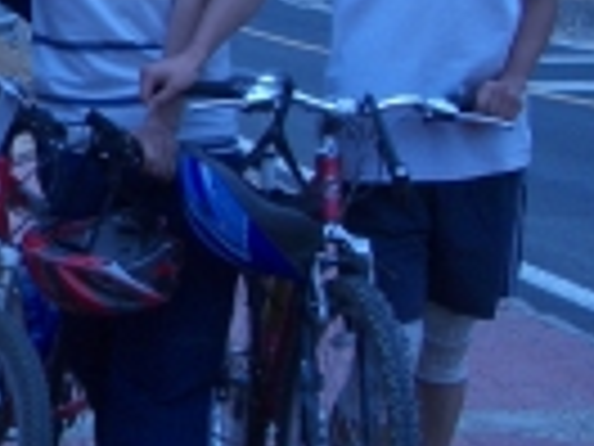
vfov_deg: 12.3
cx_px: -22
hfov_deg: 16.2
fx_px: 2042
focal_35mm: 119
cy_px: -5
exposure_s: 1/500
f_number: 4.3
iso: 50
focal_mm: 5.8
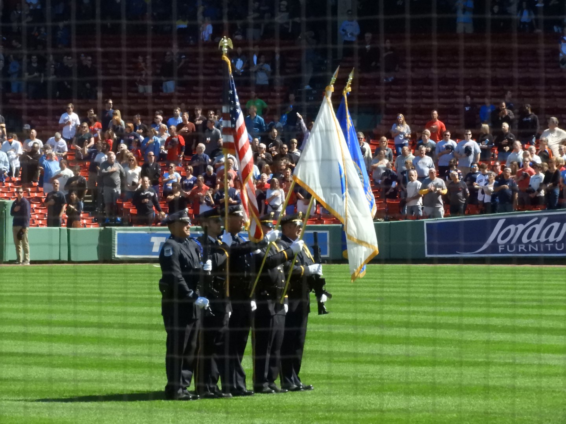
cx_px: 283
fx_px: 5396
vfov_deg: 4.5
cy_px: 212
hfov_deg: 6.0
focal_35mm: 330
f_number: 7.7
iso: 1600
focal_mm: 59.1
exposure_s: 1/2500
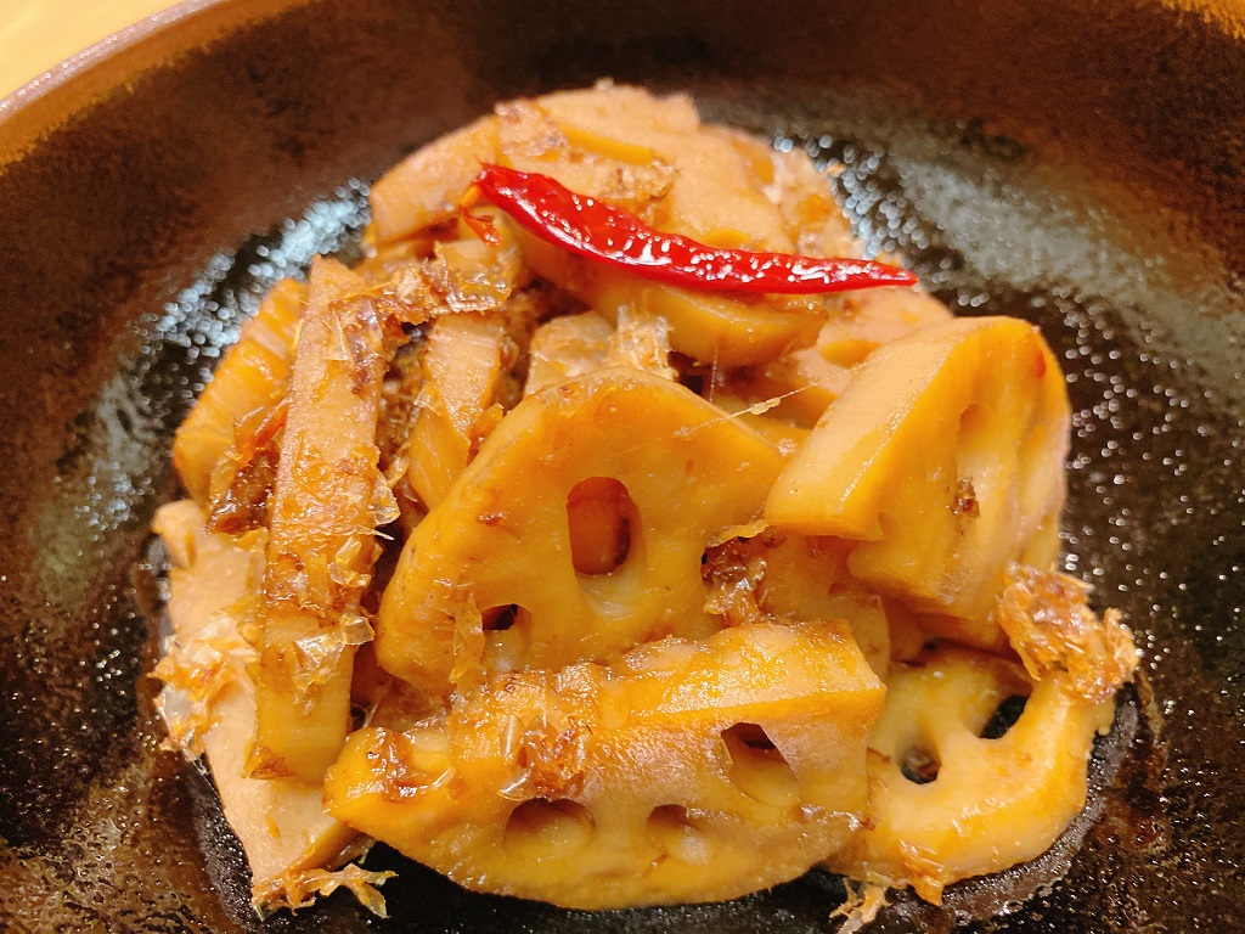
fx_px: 935
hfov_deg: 67.3
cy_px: 467
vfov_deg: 53.1
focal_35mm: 26
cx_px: 622
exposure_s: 1/40
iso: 400
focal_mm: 4.25
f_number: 1.8
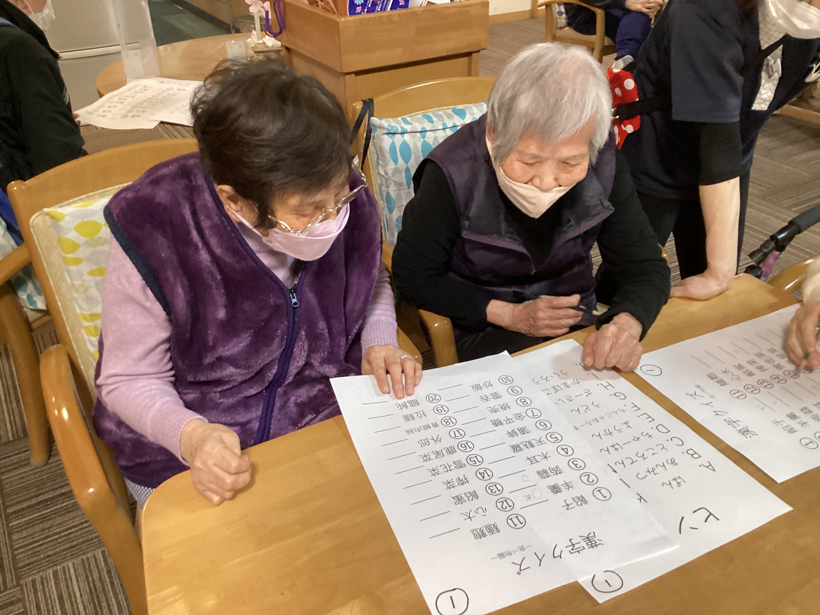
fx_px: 734
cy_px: 308
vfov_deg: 45.4
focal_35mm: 31
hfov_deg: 58.4
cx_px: 410
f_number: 2.4
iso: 400
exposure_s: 1/50
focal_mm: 3.3
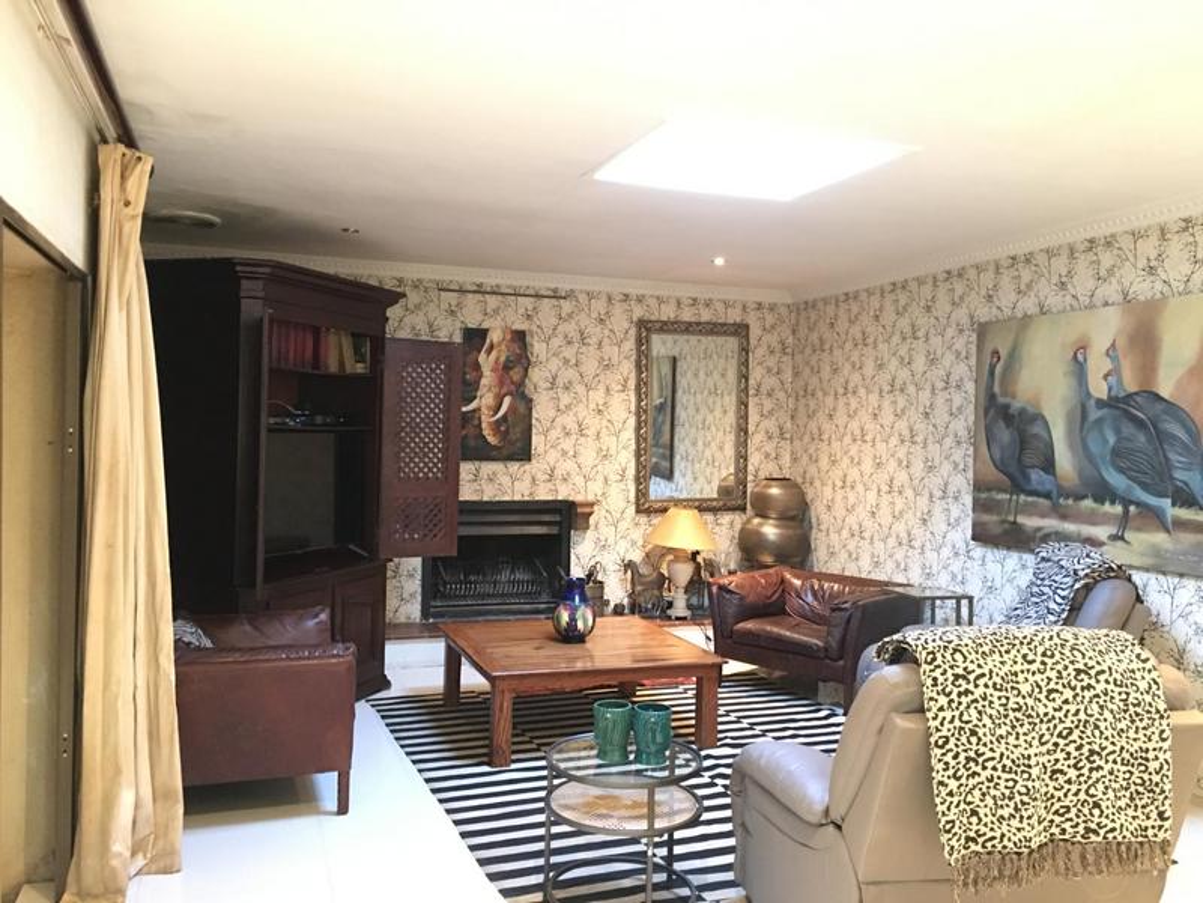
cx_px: 602
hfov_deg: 61.7
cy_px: 452
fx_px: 1008
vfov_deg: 48.2
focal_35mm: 29
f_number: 2.2
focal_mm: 4.15
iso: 200
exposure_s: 1/4
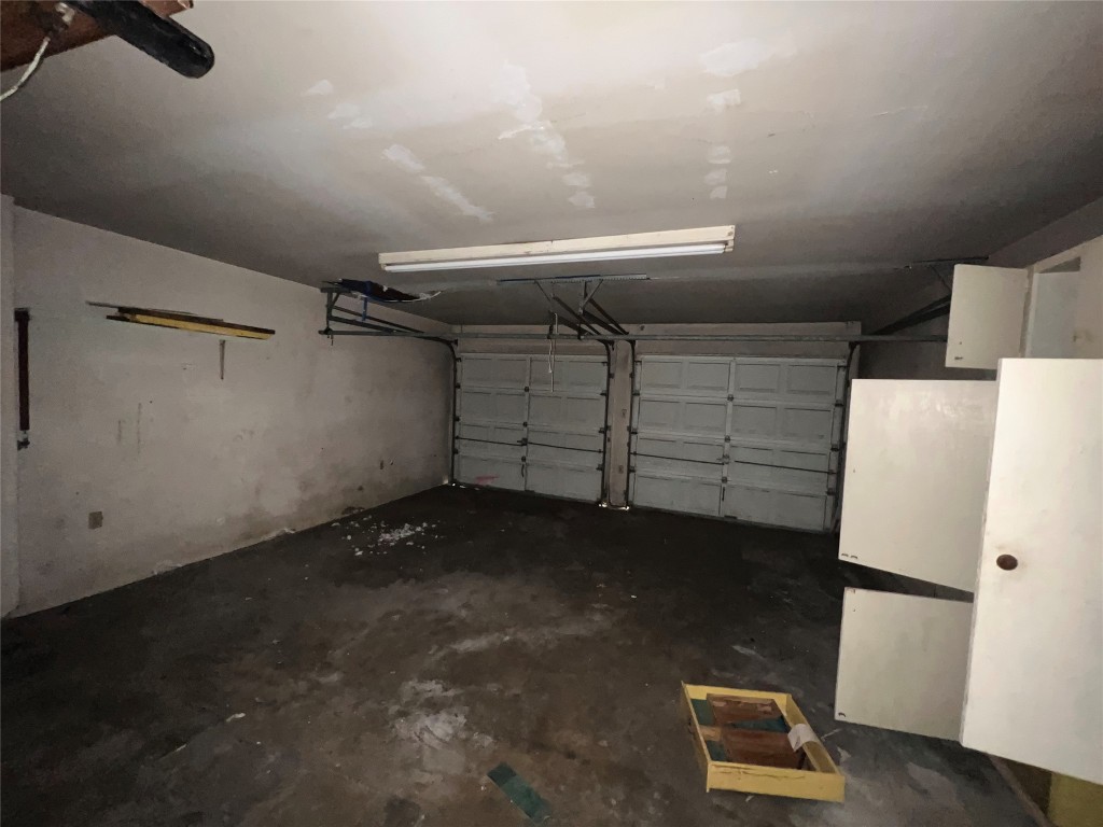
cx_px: 552
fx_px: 414
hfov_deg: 106.2
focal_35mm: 13
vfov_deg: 89.9
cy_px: 414
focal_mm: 1.57
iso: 800
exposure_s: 1/16
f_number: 1.8
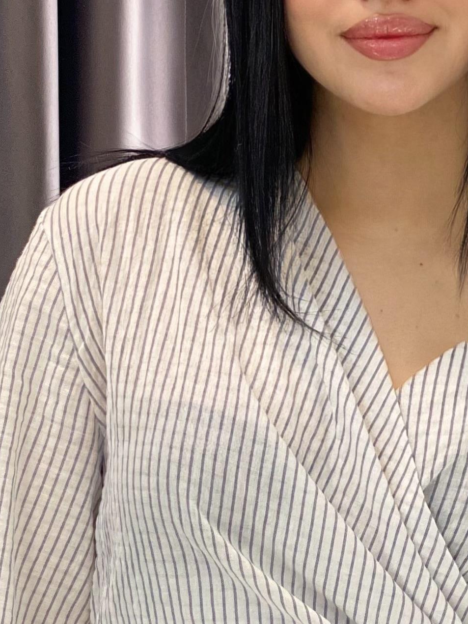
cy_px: 572
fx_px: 2975
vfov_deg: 11.9
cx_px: 345
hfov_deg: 9.0
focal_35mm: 165
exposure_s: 1/122
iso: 100
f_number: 2
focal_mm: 6
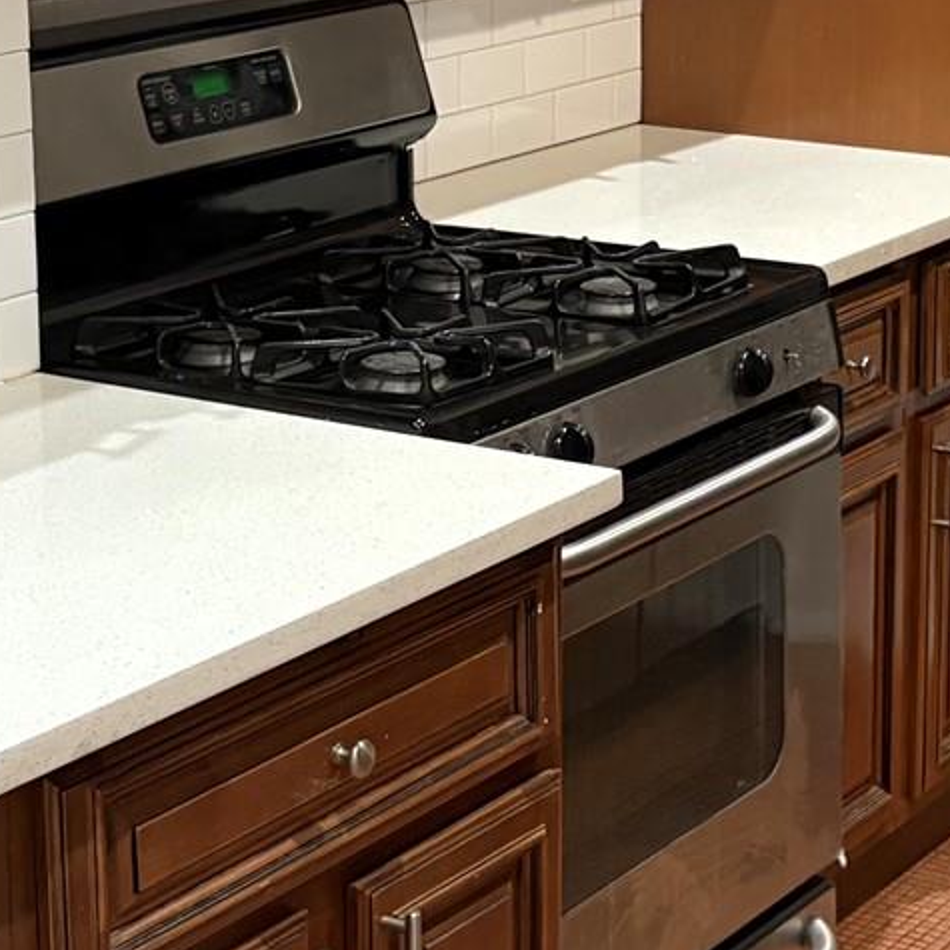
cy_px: 232
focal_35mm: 99
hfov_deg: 17.5
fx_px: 3074
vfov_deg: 17.5
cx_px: 676
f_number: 1.6
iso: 320
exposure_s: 1/60
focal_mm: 5.96
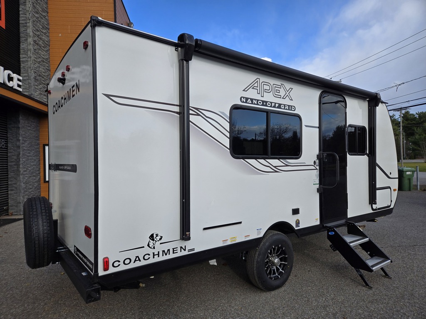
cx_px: 213
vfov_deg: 58.9
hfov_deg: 73.9
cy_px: 160
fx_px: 283
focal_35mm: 23
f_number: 1.8
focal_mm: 5.4
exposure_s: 1/984
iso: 25
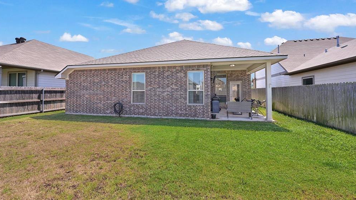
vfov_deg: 70.2
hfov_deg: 103.0
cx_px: 178
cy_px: 87
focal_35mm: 15
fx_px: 142
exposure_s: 1/640
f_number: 7.1
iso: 250
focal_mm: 14
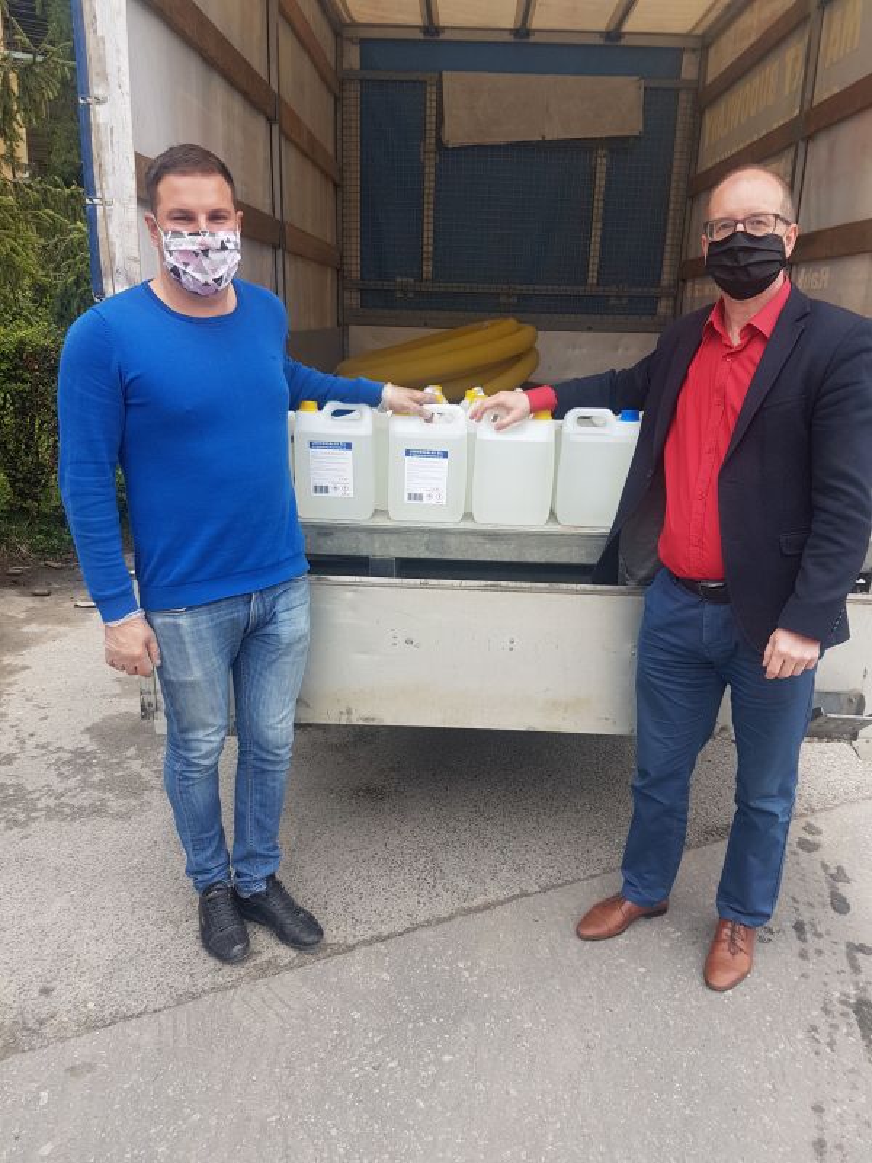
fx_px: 873
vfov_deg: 67.3
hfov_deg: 53.1
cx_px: 436
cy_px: 582
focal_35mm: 26
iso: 40
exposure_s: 1/526
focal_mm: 4.2
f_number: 1.7
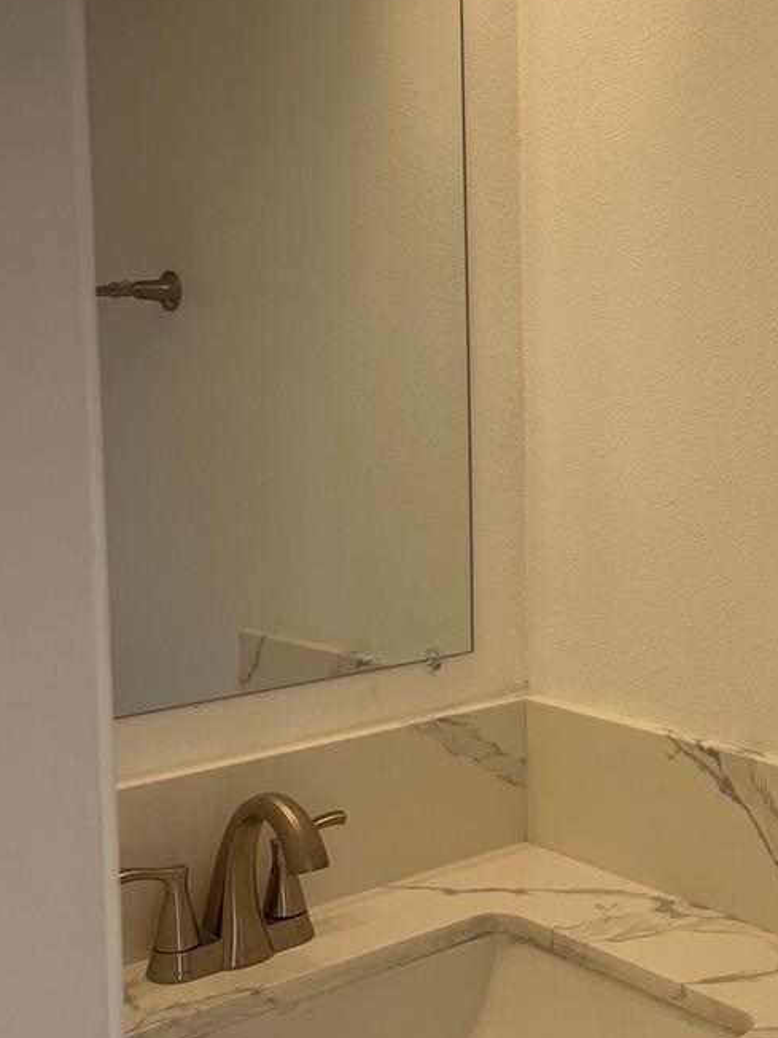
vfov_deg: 41.1
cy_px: 447
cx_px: 608
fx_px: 1378
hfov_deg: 30.8
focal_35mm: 46
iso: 32
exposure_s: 1/516
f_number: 1.6
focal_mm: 5.1
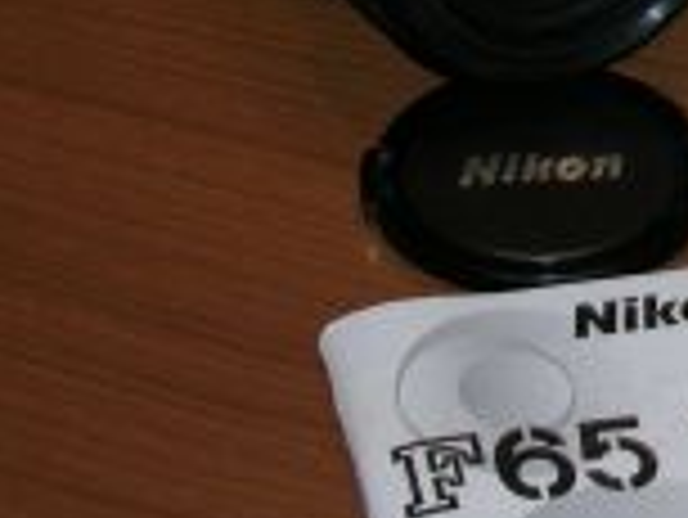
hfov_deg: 12.7
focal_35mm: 150
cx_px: 899
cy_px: 169
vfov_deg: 9.9
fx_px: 2984
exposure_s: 1/60.1
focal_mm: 7.7
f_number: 3.2
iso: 50
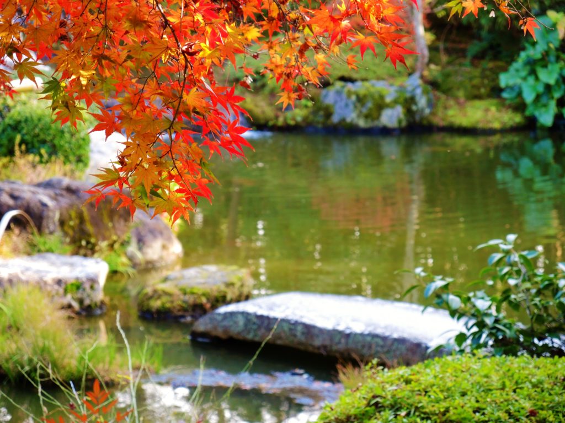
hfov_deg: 13.0
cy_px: 212
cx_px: 282
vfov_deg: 9.8
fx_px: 2481
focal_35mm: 152
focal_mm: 32.6
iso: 220
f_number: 3.5
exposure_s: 1/60
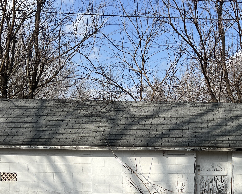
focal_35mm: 59
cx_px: 195
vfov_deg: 25.0
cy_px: 174
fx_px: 423
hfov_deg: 31.1
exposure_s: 1/4115
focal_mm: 5.7
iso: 50
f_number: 1.5
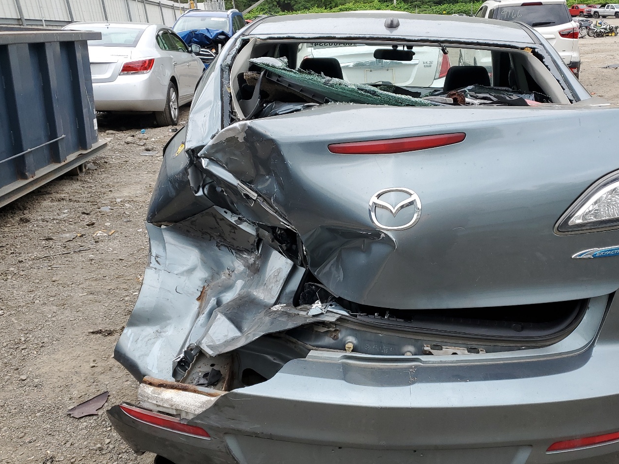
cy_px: 275
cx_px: 381
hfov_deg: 54.8
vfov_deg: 42.7
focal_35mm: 33
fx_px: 590
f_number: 1.5
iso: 50
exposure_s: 1/200
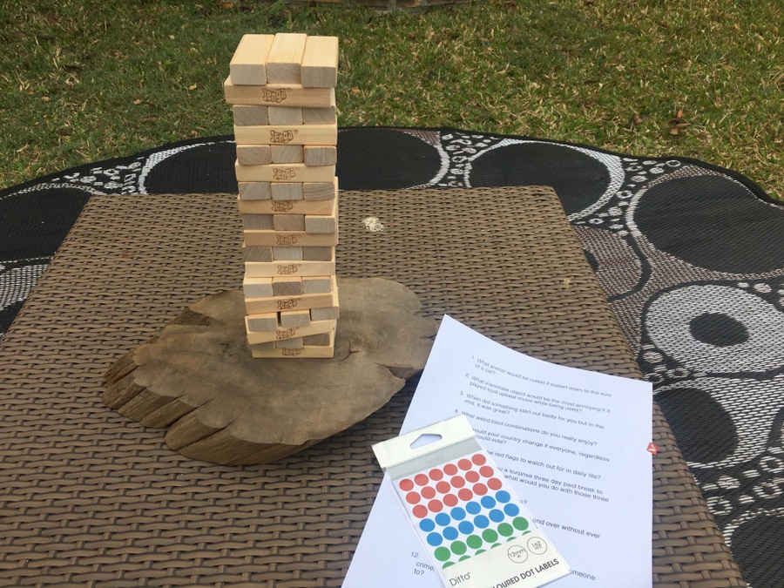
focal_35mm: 29
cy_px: 294
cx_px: 392
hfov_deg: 61.7
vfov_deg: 48.2
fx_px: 657
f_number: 2.2
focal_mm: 4.15
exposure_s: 1/295
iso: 25
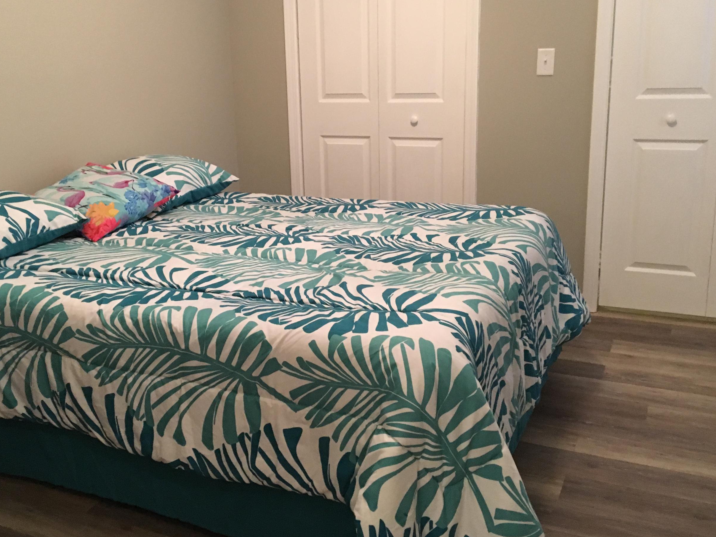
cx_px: 318
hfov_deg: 51.2
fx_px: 745
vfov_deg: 39.6
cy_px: 241
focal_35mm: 36
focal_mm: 4.15
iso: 200
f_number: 2.2
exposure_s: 1/20
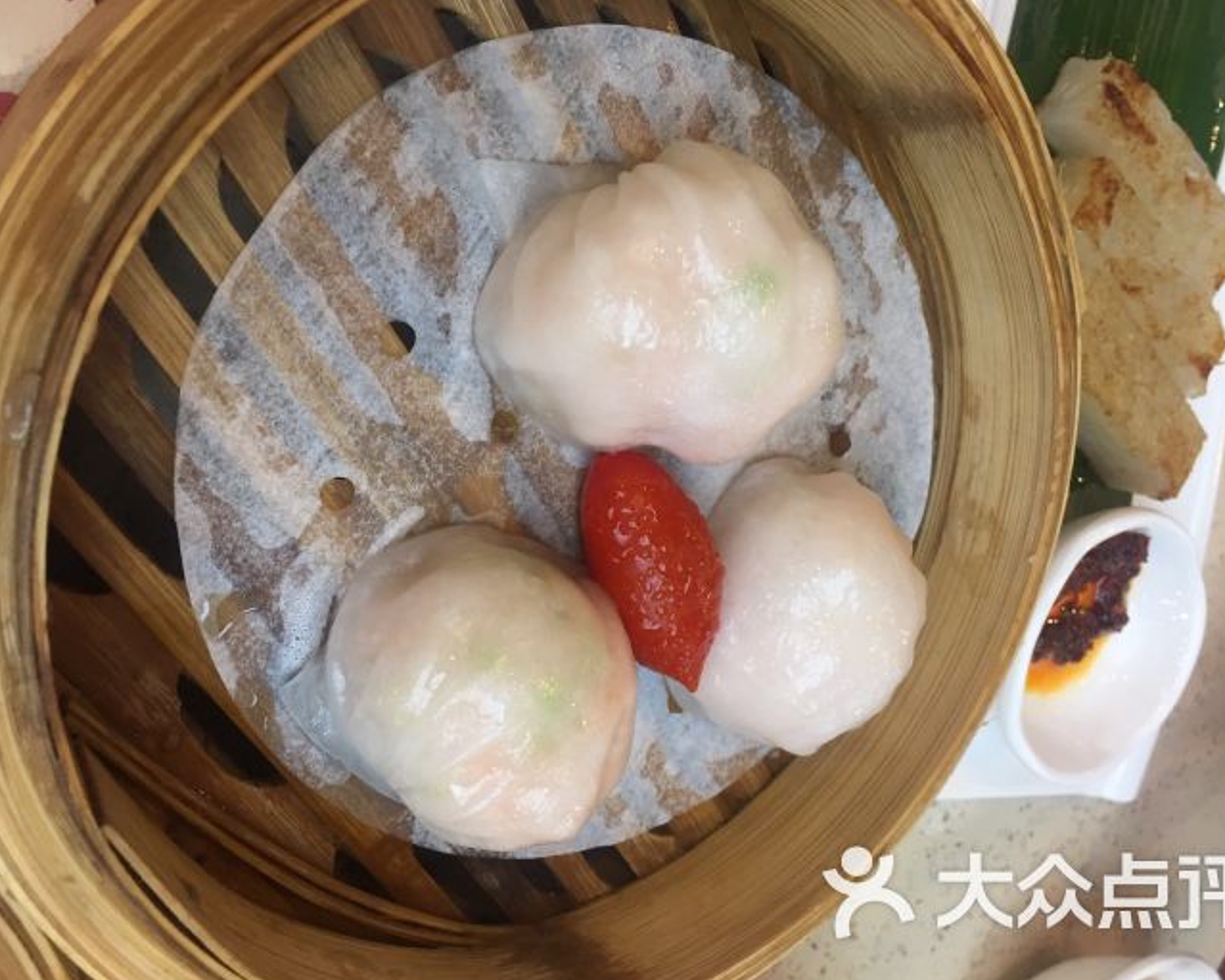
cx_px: 633
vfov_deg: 47.1
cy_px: 488
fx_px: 1124
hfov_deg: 57.2
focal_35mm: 31
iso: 50
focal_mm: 4.15
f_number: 2.2
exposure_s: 1/33
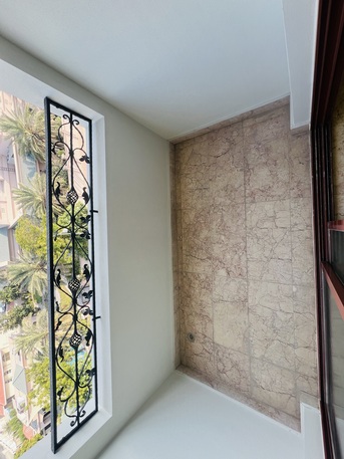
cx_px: 172
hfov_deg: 89.9
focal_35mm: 13
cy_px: 230
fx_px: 172
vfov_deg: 106.2
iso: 32
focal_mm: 1.57
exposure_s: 1/173
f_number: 1.8
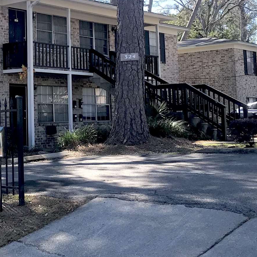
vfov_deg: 26.1
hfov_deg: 25.4
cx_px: 8
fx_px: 546
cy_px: 62
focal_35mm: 65
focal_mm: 3.99
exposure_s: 1/742
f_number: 1.8
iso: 20
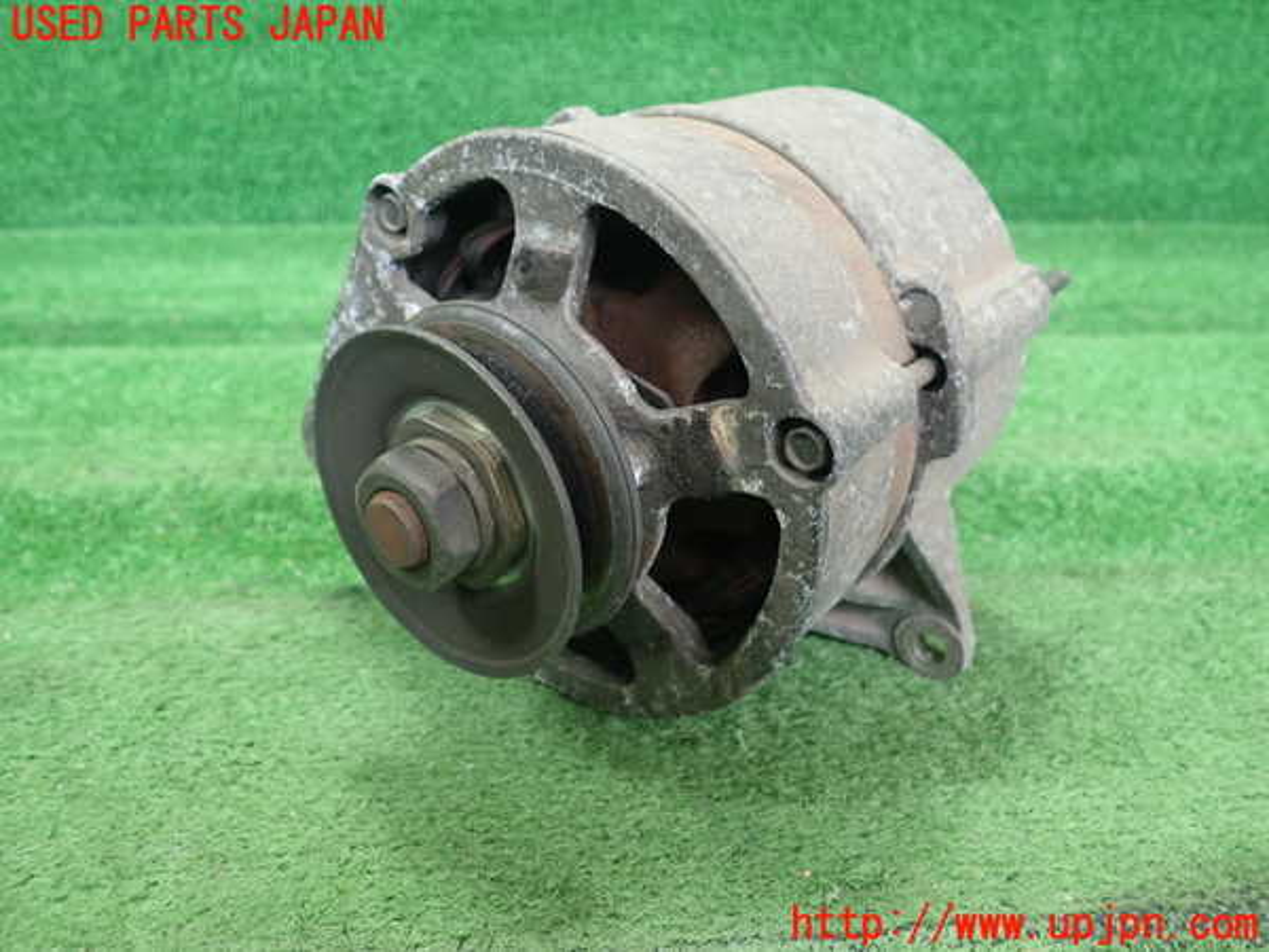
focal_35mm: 30
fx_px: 1100
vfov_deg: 46.8
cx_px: 634
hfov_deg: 60.0
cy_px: 476
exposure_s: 1/125
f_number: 2.3
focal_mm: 5.5
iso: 400
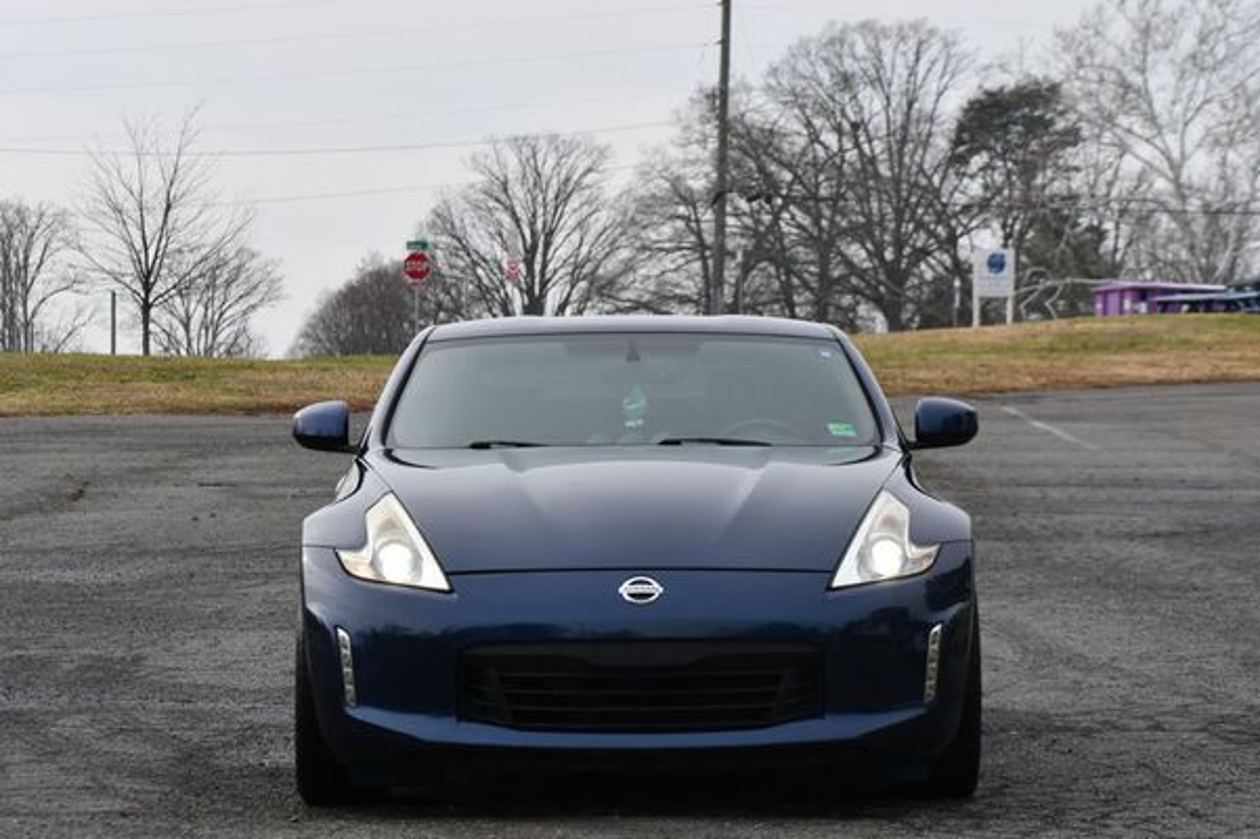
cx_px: 621
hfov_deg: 15.7
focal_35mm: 131
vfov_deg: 10.5
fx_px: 4582
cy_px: 428
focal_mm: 82
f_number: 8
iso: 180
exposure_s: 1/250
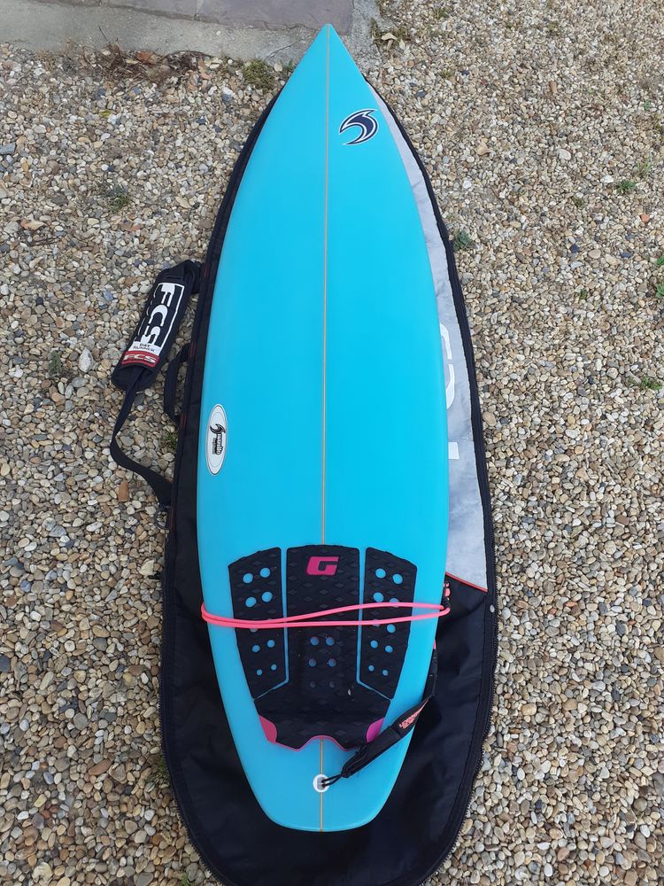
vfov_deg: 65.3
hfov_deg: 51.4
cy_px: 443
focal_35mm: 27
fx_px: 691
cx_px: 332
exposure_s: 1/531
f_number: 1.9
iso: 40
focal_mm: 3.6
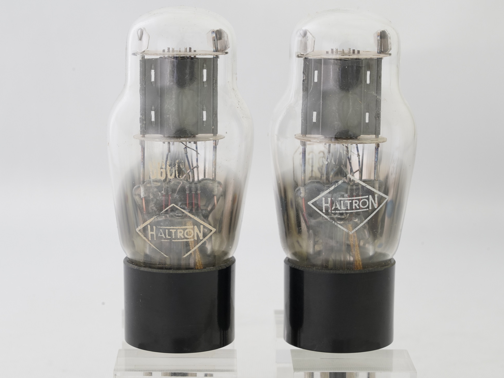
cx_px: 239
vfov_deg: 14.8
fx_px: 1456
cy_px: 192
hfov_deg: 19.6
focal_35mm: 100
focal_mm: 90
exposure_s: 1/1.6
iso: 800
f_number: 16
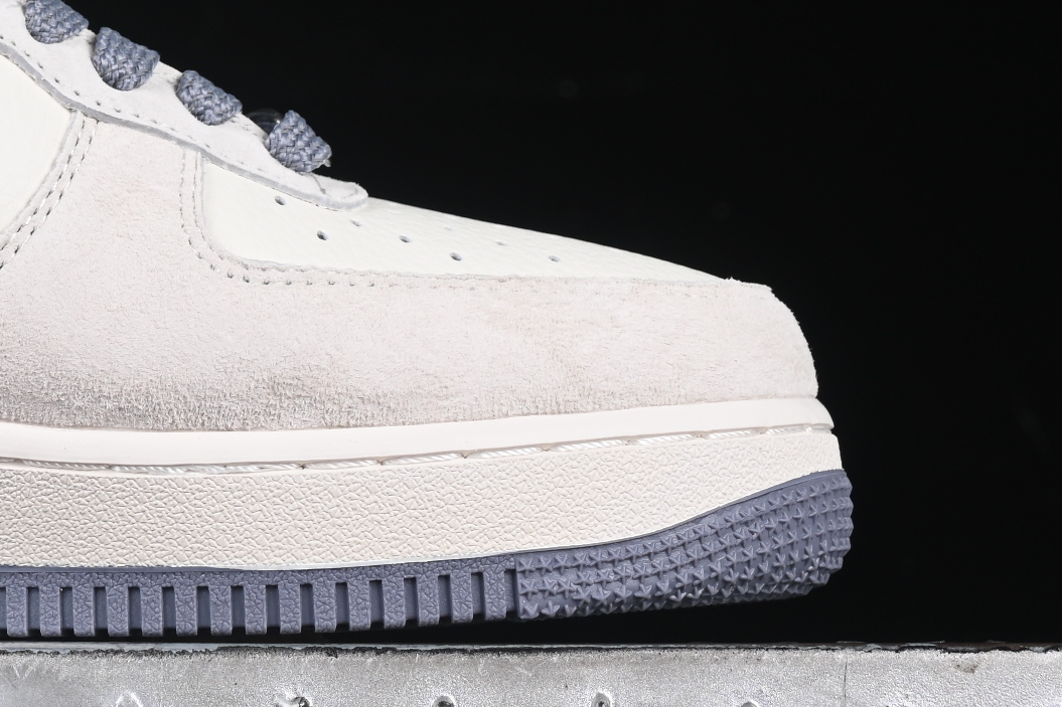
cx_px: -137
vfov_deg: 6.9
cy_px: 64
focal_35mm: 198
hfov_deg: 10.3
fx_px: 5840
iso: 160
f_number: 8
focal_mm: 50
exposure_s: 1/80
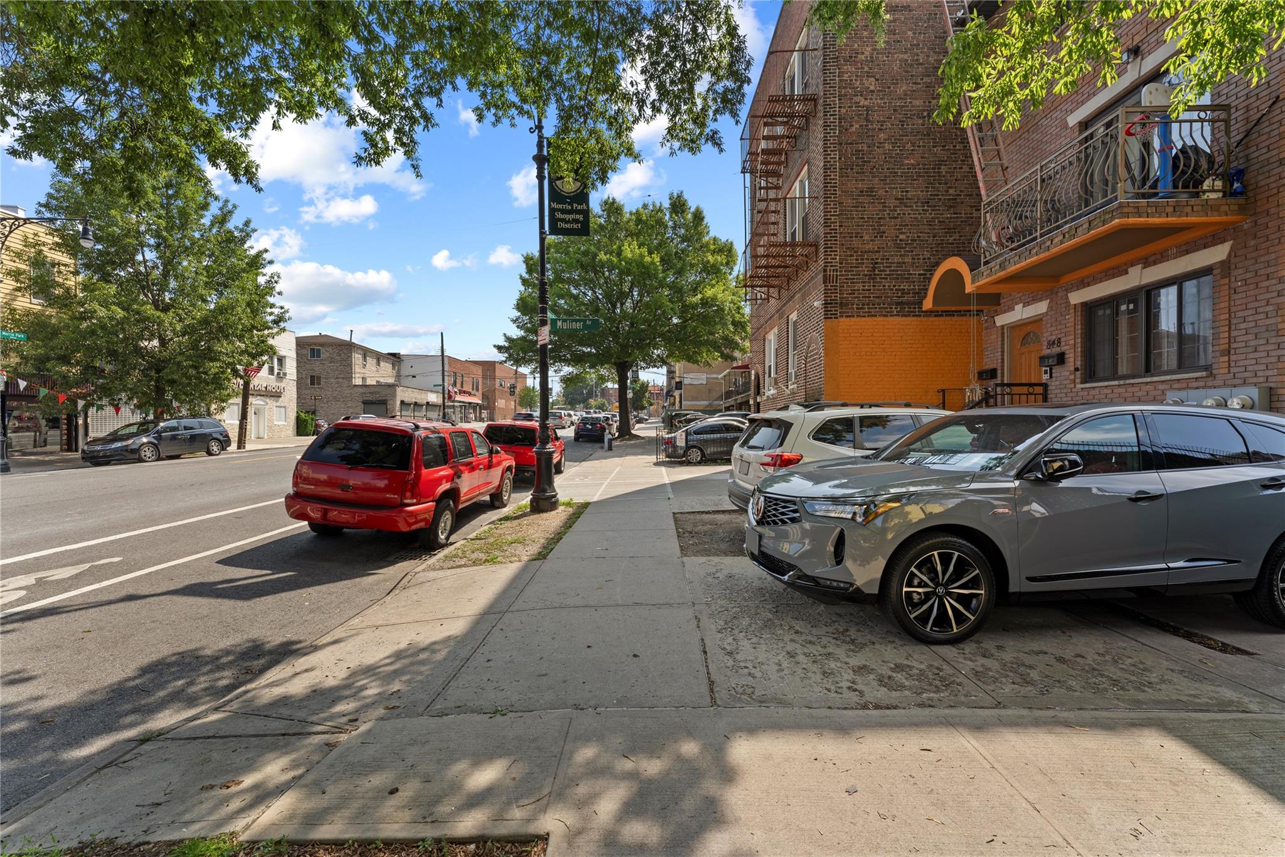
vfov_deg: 81.2
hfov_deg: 104.3
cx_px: 642
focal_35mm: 14
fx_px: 500
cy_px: 428
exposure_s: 1/30
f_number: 10
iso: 100
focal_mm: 14
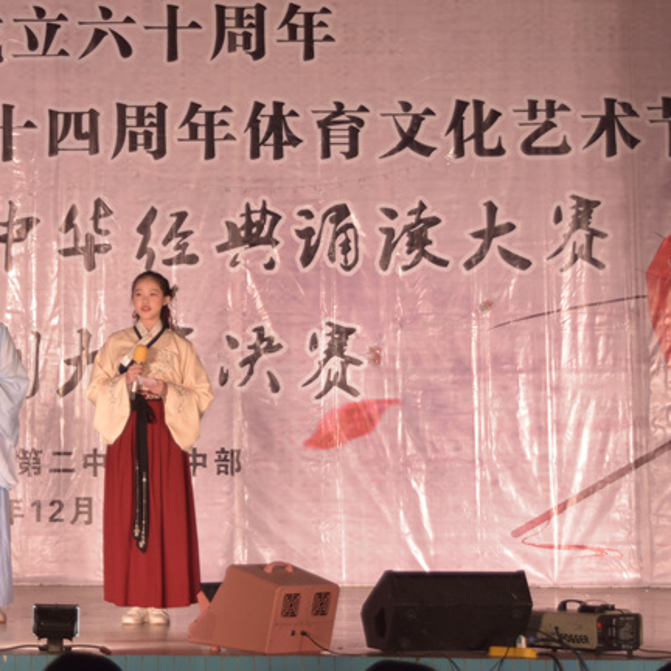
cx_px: 14
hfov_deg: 15.3
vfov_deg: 15.5
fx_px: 2456
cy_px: 203
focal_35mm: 112
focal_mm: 38
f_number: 4.8
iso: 320
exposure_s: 1/100
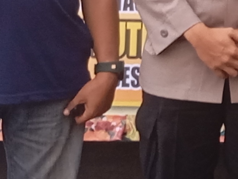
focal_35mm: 260
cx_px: 511
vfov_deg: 5.7
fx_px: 1791
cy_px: -60
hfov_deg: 7.3
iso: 820
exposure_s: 1/50
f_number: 1.8
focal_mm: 4.22
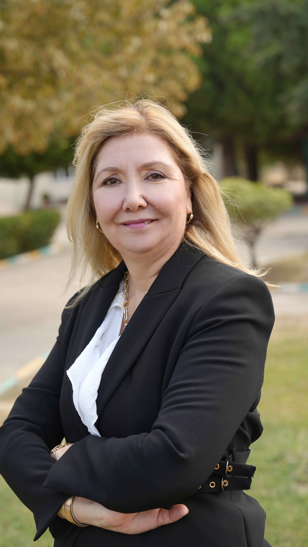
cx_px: 139
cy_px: 273
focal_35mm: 74
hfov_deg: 16.3
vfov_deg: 28.6
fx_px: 1074
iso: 100
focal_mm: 70
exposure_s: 1/160
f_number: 4
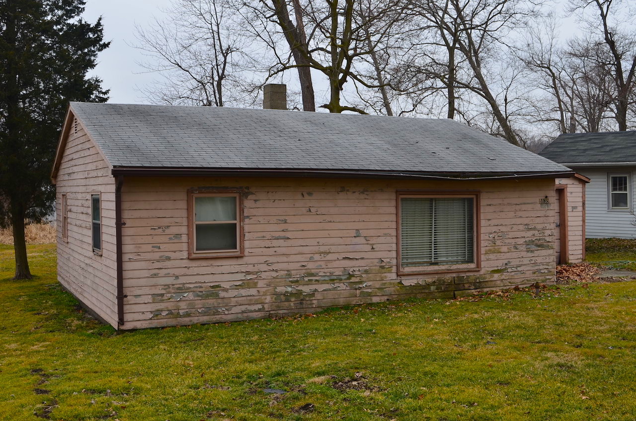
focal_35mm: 44
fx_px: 767
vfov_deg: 30.7
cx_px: 318
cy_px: 210
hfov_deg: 45.0
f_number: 11
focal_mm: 29
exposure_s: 1/125
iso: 180
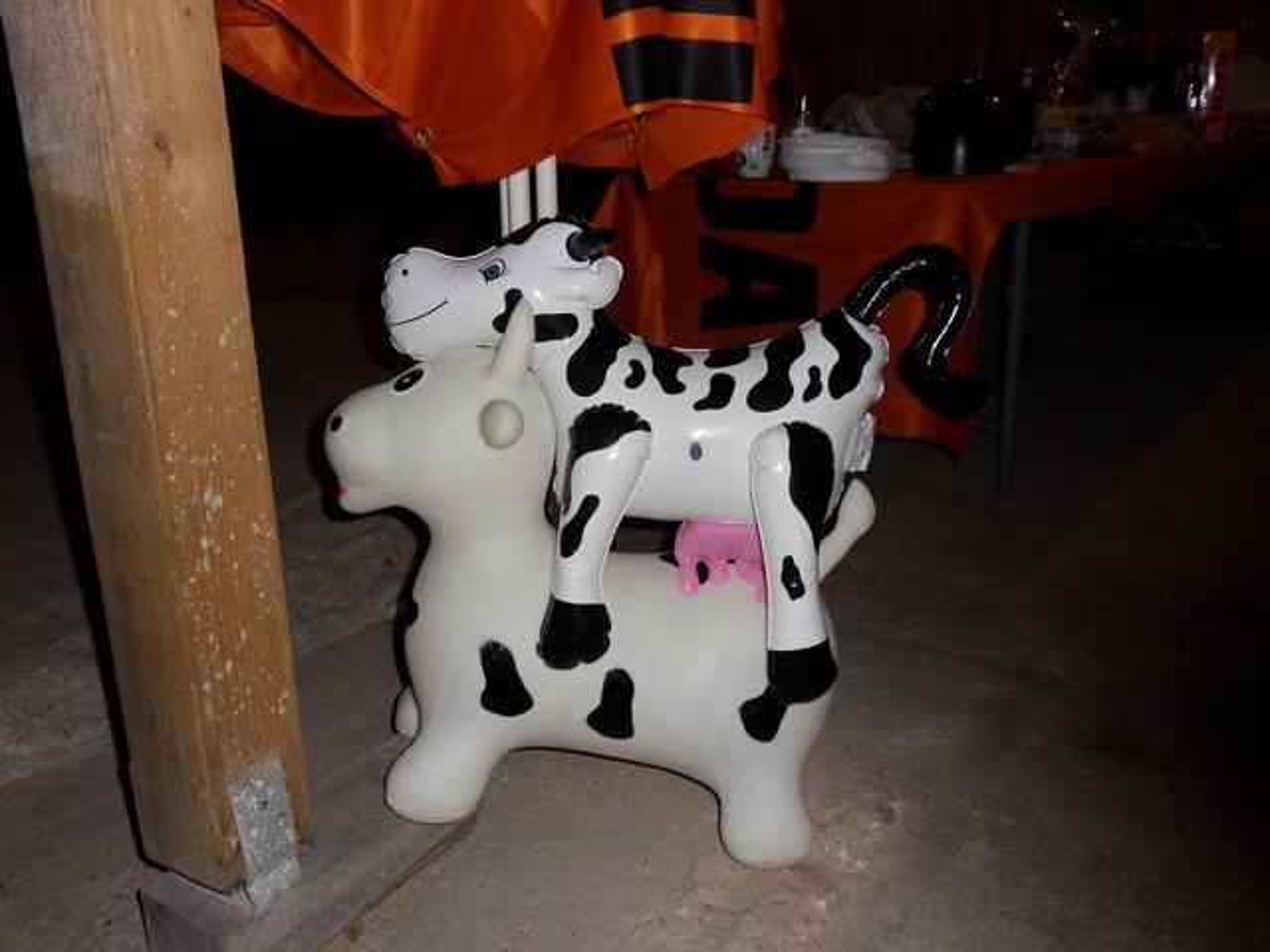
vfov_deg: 44.2
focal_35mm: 32
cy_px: 476
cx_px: 635
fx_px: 1174
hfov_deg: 56.8
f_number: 3.7
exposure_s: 1/30
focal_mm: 5.6
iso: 200
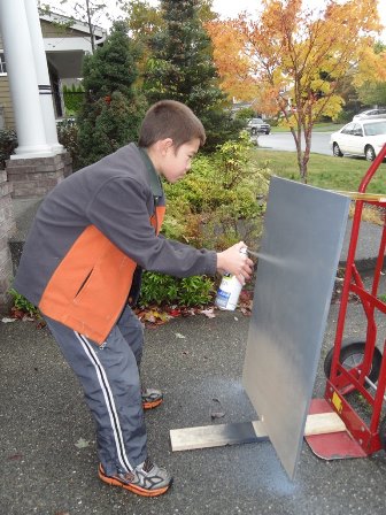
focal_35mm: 28
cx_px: 193
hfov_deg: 49.7
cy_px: 258
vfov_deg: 63.4
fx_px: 416
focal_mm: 5
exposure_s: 1/125
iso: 80
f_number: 3.4
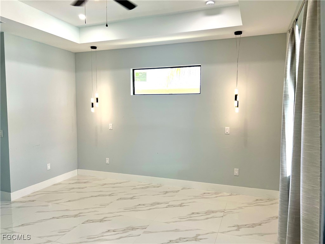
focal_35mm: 26
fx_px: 244
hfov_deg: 67.3
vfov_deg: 53.1
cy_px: 122
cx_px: 162
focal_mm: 5.7
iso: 64
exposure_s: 1/155
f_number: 1.5
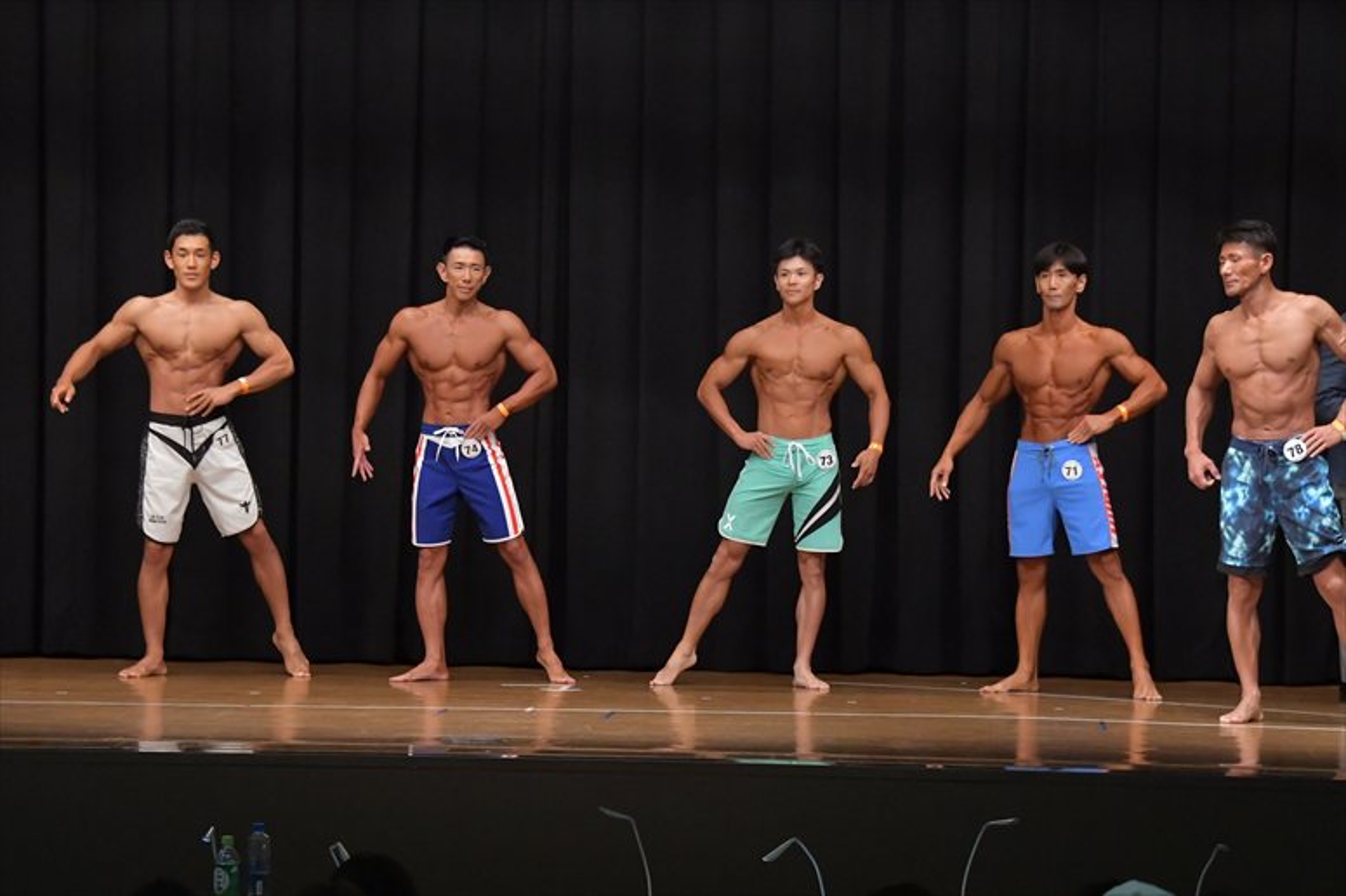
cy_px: 448
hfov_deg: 14.0
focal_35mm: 147
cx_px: 673
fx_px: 5494
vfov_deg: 9.3
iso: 6400
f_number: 5.6
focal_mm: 98
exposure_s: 1/400
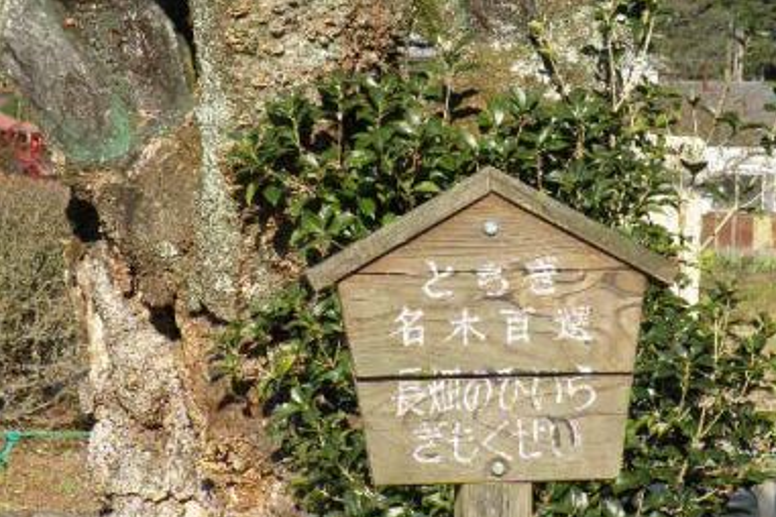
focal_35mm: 172
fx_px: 3707
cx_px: 389
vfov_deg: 8.0
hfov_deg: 11.9
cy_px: 224
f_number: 5.6
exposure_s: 1/250
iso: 64
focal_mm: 21.92
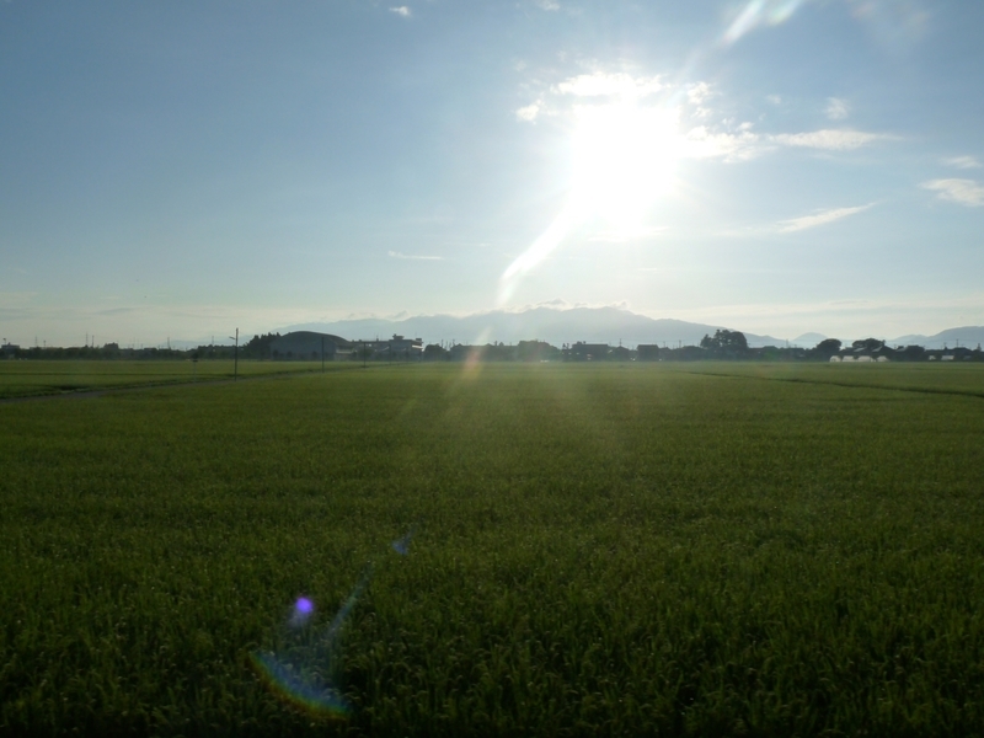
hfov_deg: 65.3
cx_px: 492
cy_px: 369
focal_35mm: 27
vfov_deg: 51.4
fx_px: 768
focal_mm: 4.8
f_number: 8
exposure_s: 1/800
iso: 160
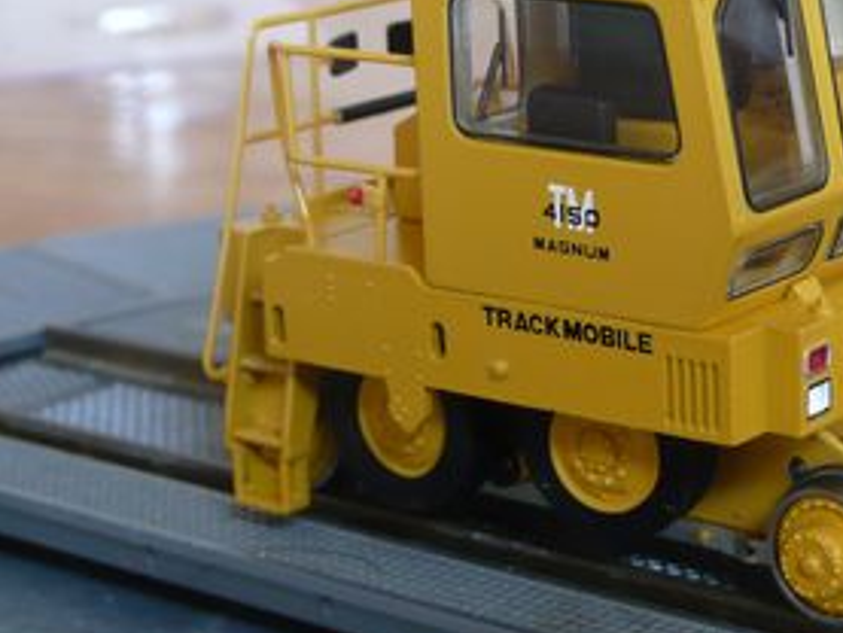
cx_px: 709
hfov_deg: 17.4
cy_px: 272
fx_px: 2729
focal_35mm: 112
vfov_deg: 13.2
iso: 200
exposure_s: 1/20
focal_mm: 10.2
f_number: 4.5
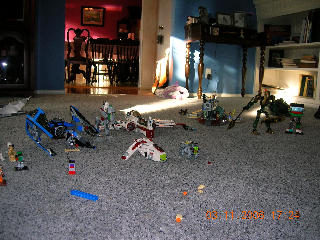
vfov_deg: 41.7
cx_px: 160
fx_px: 314
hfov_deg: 54.0
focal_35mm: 34
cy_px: 120
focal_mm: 5.7
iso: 50
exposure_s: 1/30
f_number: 2.9
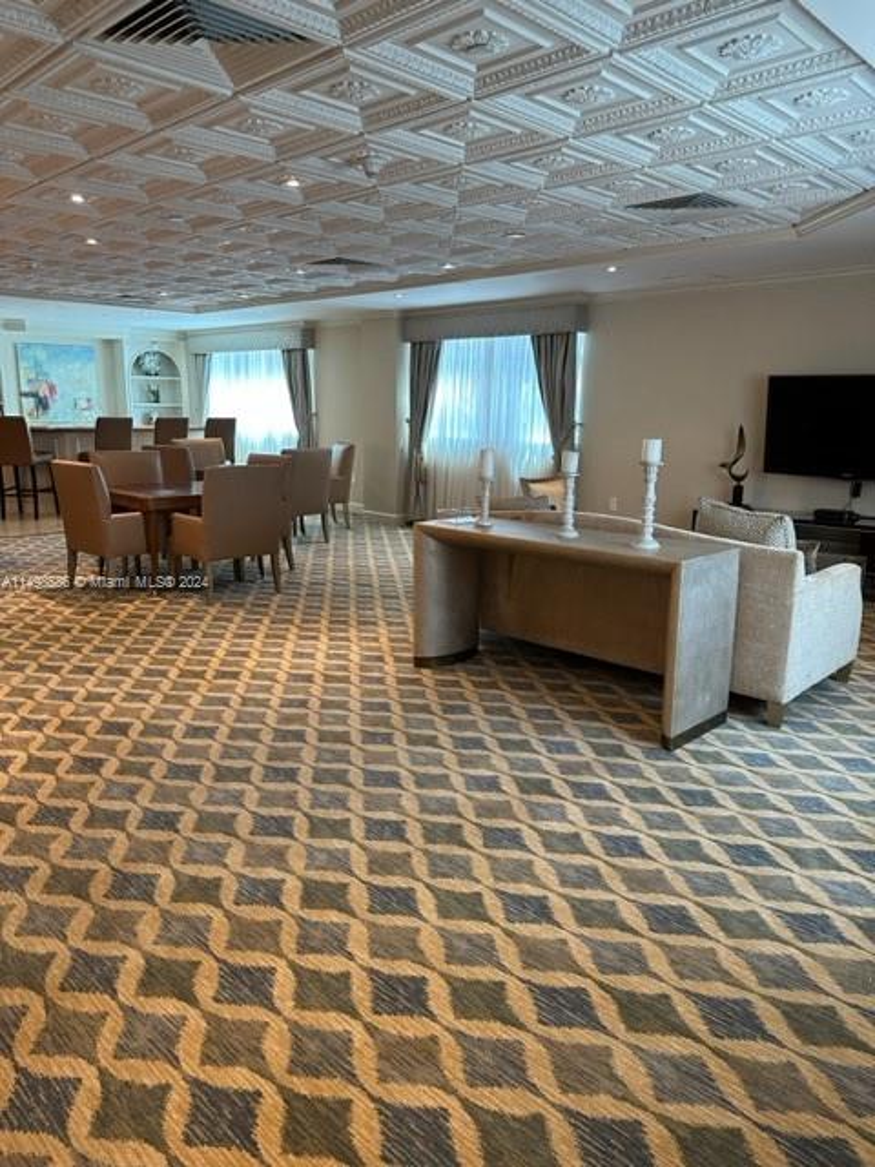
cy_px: 584
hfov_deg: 56.8
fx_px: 809
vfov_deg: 71.6
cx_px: 438
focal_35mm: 24
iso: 200
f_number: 1.78
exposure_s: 1/60
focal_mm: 6.86
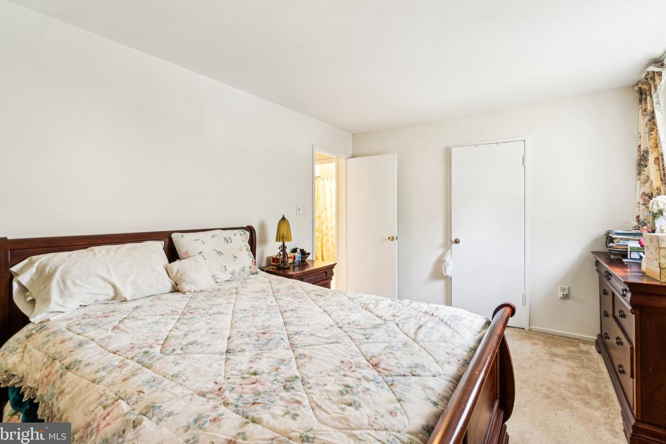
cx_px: 349
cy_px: 211
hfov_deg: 96.7
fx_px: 296
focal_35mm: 16
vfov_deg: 73.7
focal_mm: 10
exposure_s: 1/1.67
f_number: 7.1
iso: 200
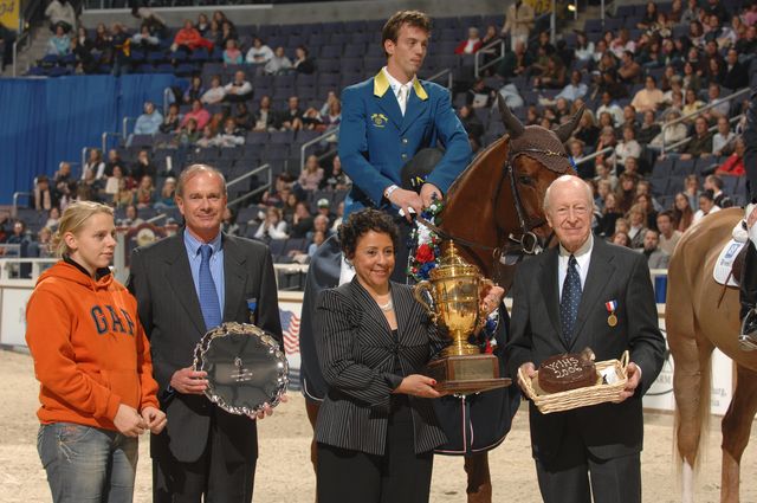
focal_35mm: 105
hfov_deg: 19.5
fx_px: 2205
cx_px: 378
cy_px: 252
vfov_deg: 13.0
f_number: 5
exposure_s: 1/250
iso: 320
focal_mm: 70
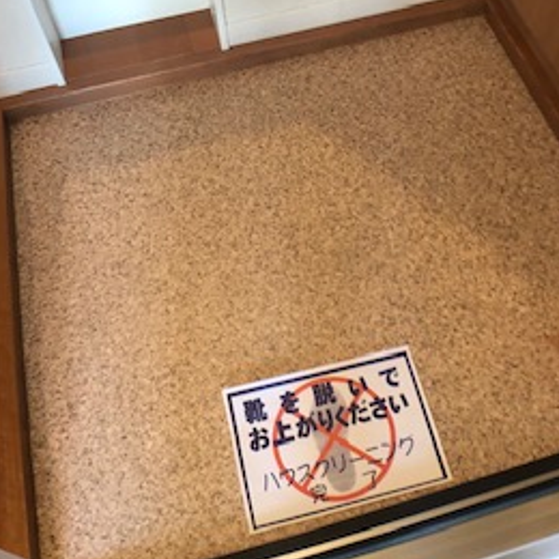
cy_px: 181
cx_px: 299
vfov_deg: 28.0
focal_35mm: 61
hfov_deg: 28.2
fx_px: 1114
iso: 40
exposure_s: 1/17
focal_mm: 4
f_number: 1.8
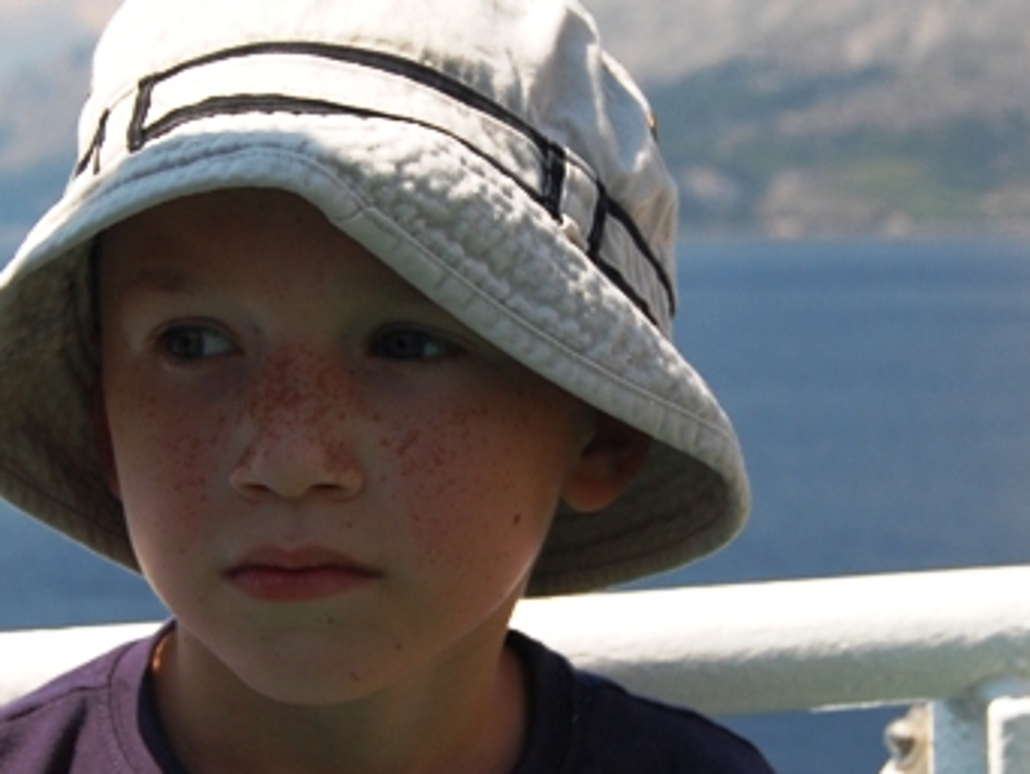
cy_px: 440
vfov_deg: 14.7
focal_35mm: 101
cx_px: 449
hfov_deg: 19.4
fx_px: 3007
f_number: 4.2
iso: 360
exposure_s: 1/500
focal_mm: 30
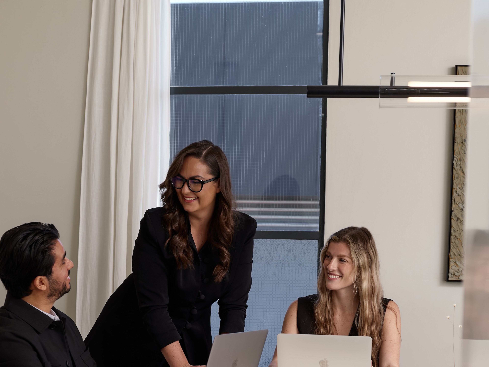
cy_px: 314
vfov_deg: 15.9
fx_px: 1300
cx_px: 157
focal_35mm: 92
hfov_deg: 21.2
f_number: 4.5
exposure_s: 1/160
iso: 200
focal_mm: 55.5
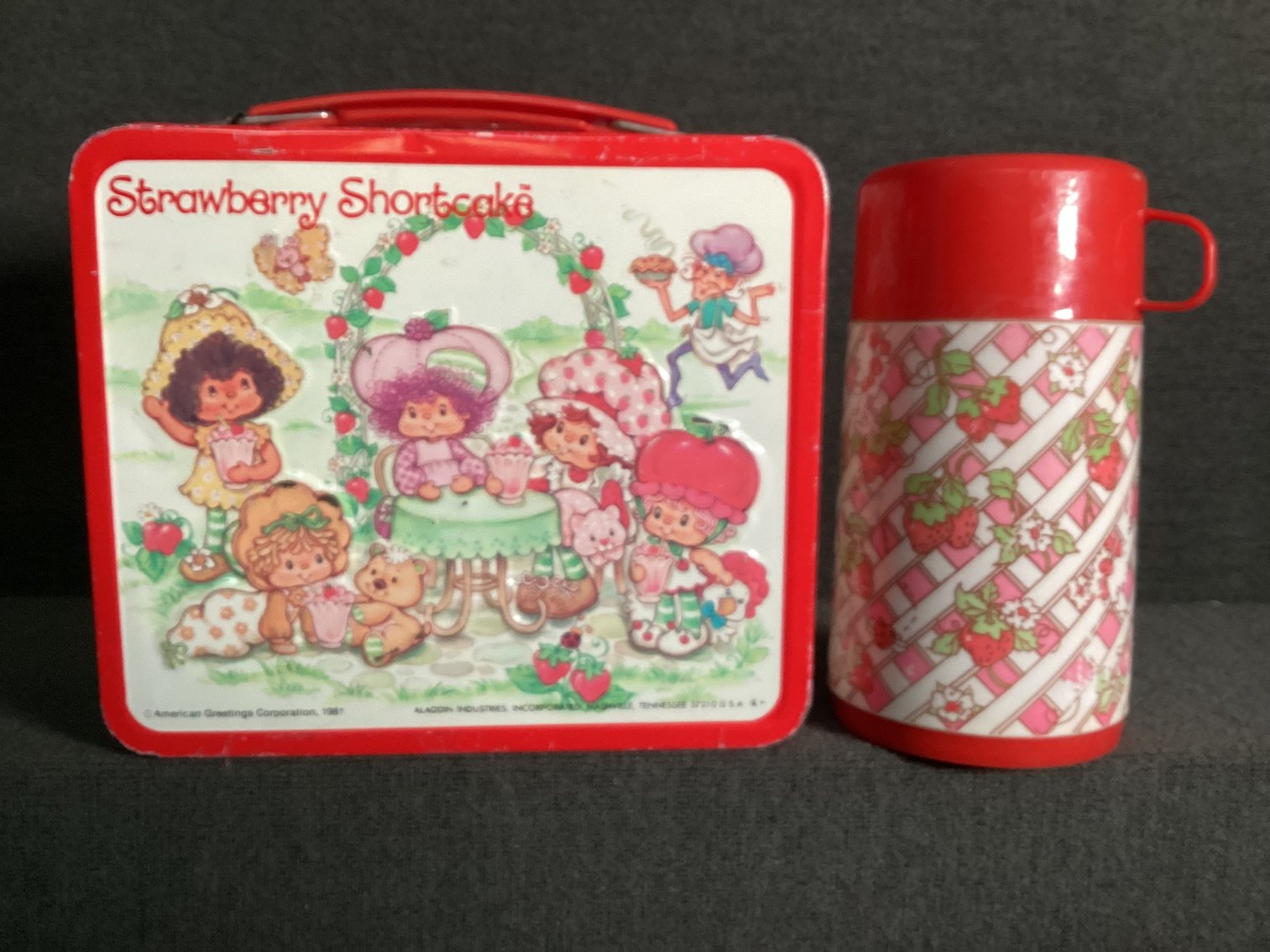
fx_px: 1137
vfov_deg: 45.4
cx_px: 635
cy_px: 476
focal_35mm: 31
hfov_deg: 58.3
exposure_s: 1/60
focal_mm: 3.3
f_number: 2.4
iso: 160
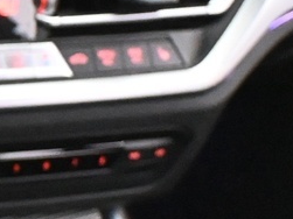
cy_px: 118
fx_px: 2047
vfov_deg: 6.1
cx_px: -462
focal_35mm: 242
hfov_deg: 7.5
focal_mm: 26
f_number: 4.5
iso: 9000
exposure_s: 1/40
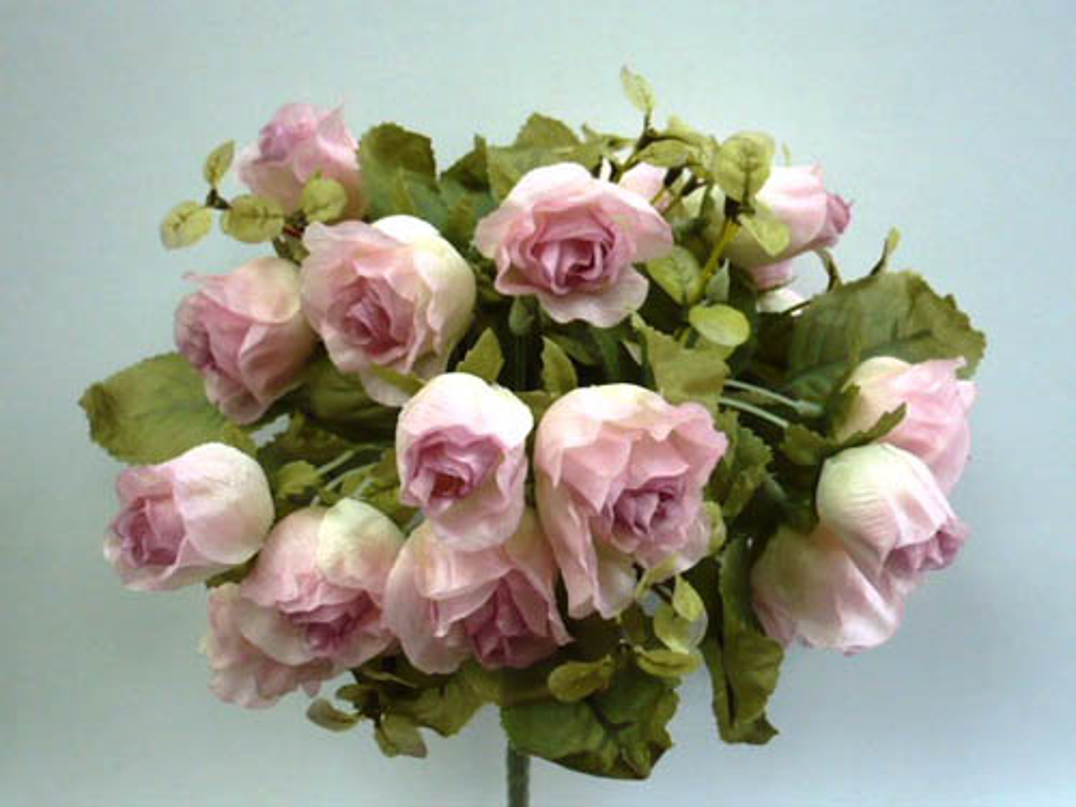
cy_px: 404
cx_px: 538
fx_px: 1461
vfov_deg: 30.9
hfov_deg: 40.4
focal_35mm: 47
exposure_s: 1/15
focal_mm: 5.8
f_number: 2.8
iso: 200
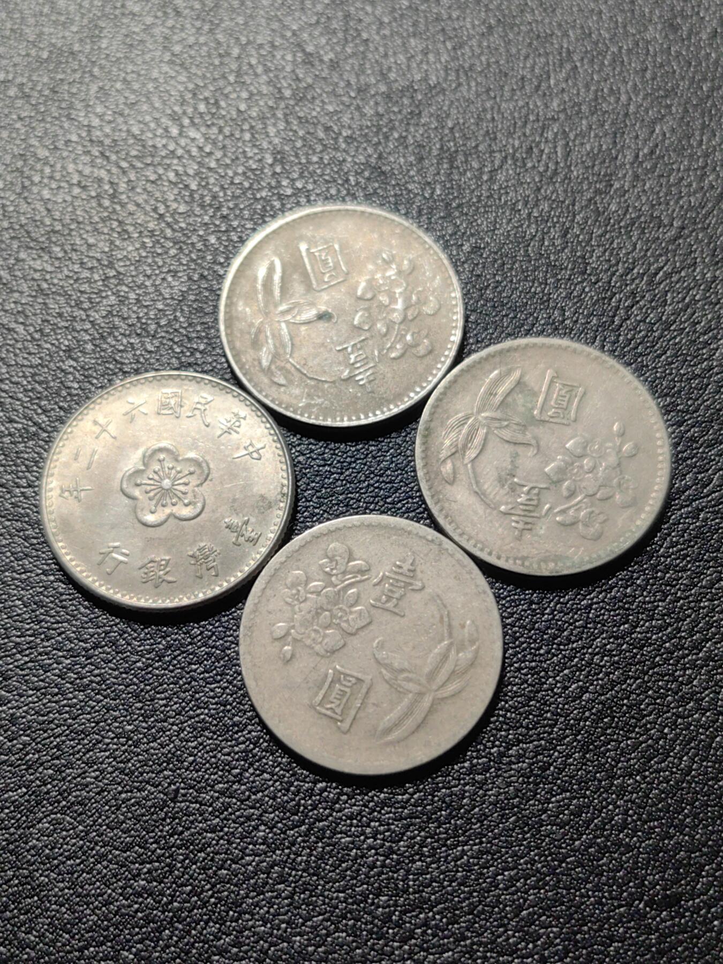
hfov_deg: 30.3
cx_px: 362
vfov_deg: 39.7
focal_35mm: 48
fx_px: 1337
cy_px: 482
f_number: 1.4
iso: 50
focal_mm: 5.75
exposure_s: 1/101
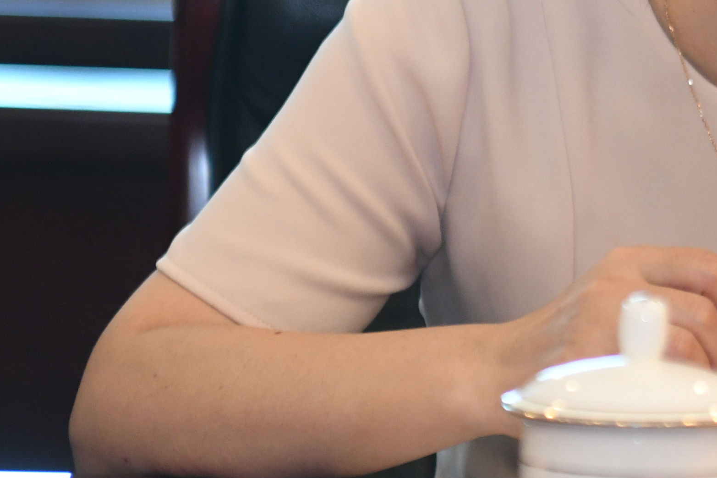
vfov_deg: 4.9
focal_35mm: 277
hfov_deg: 7.4
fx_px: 5516
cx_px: 858
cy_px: -62
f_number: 2.8
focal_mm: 70
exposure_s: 1/250
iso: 1600
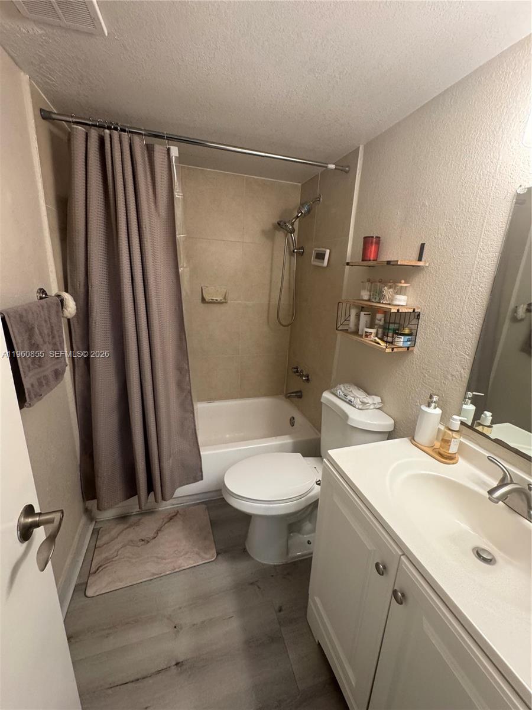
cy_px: 355
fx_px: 287
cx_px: 266
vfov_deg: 102.1
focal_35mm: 14
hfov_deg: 85.7
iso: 250
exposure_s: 1/60
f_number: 2.2
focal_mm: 2.22
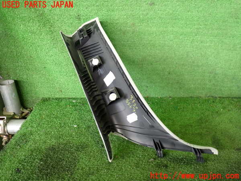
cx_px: 120
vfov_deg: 46.8
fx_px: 209
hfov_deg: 60.0
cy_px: 90
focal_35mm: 30
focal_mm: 5.4
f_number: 2.3
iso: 200
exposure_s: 1/30
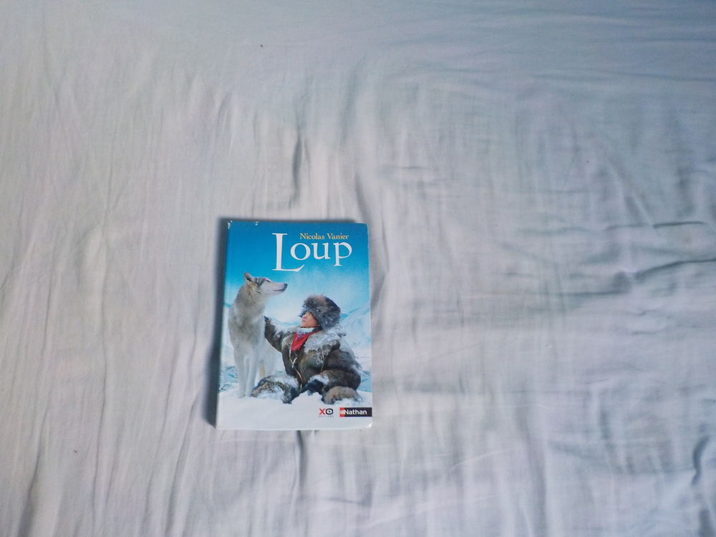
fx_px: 621
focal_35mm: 30
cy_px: 268
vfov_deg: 46.8
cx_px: 358
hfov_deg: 60.0
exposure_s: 1/30
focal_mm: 4.1
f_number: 3.3
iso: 280
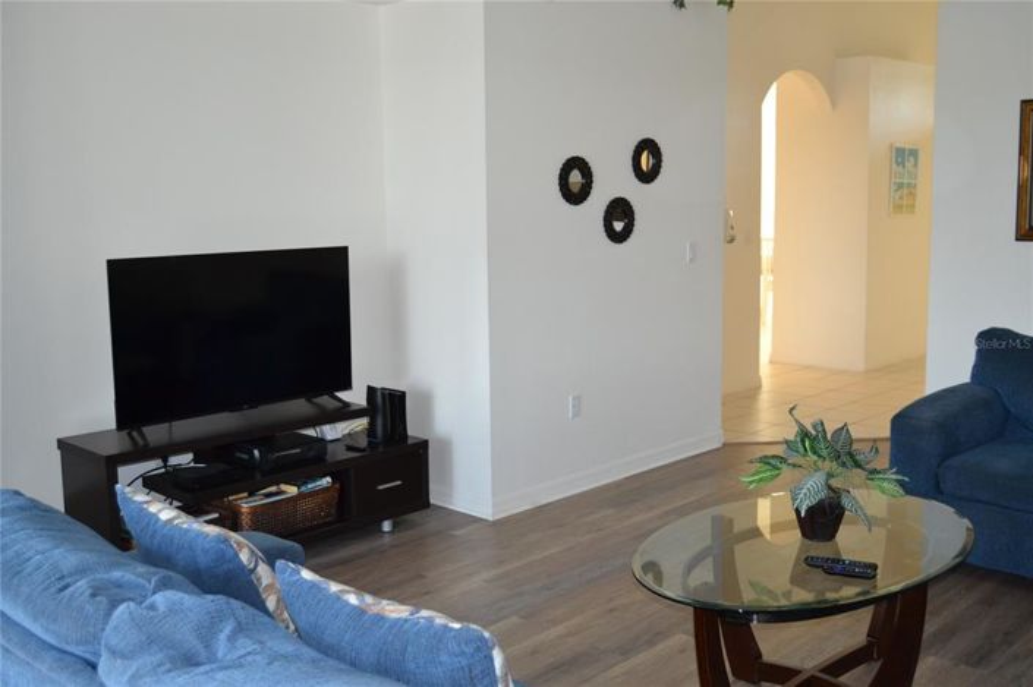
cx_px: 516
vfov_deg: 36.8
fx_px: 1032
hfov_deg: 53.2
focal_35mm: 36
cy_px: 344
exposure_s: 1/60
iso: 1000
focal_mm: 24
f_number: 3.8
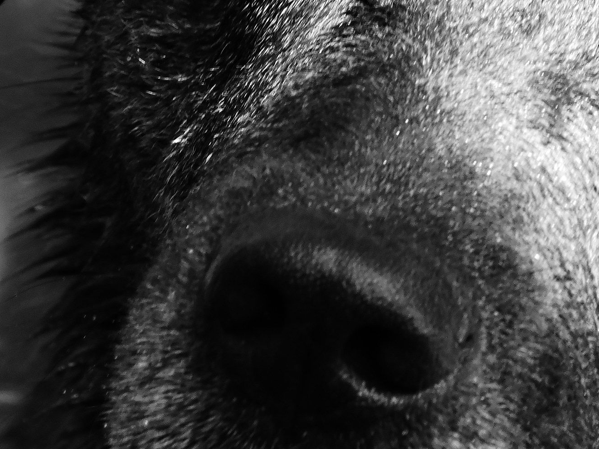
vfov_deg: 1.7
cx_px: 390
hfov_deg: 2.3
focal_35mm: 854
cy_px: 197
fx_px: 14779
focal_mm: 83.8
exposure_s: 1/80
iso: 400
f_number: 4.9
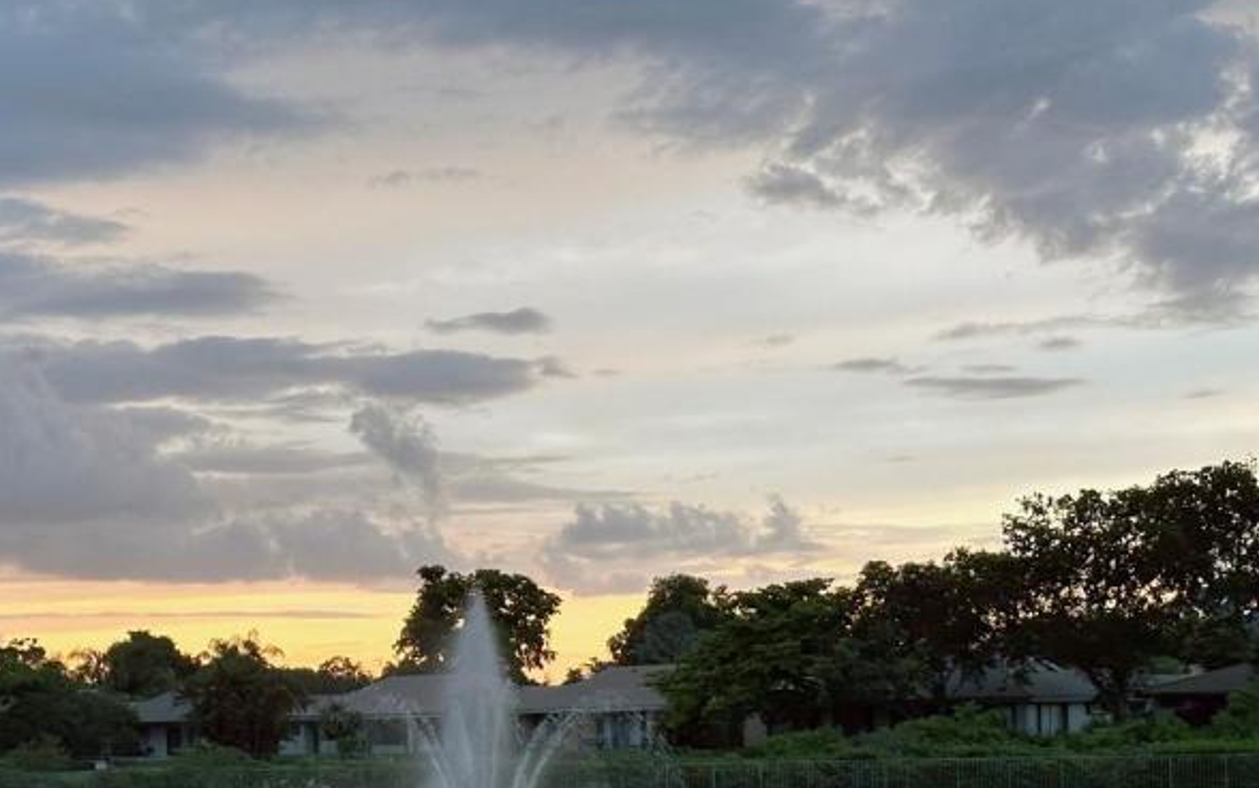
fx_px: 2849
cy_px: 741
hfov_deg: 24.9
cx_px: 544
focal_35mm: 83
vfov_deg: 15.5
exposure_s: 1/60
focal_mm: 6.86
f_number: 1.78
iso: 125
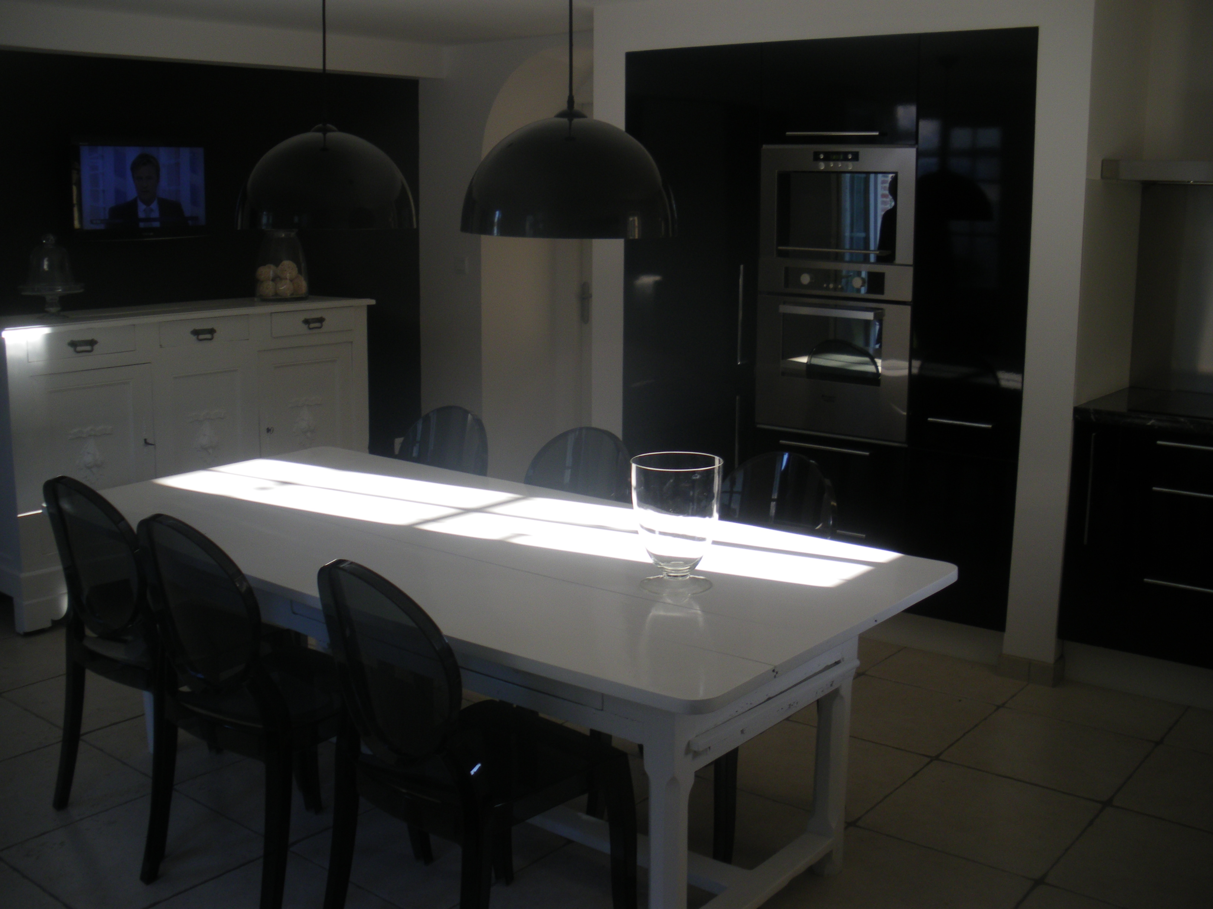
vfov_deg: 39.7
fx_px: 1261
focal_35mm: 36
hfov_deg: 51.4
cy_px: 454
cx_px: 606
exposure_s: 1/50
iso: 64
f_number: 3.5
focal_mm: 6.3
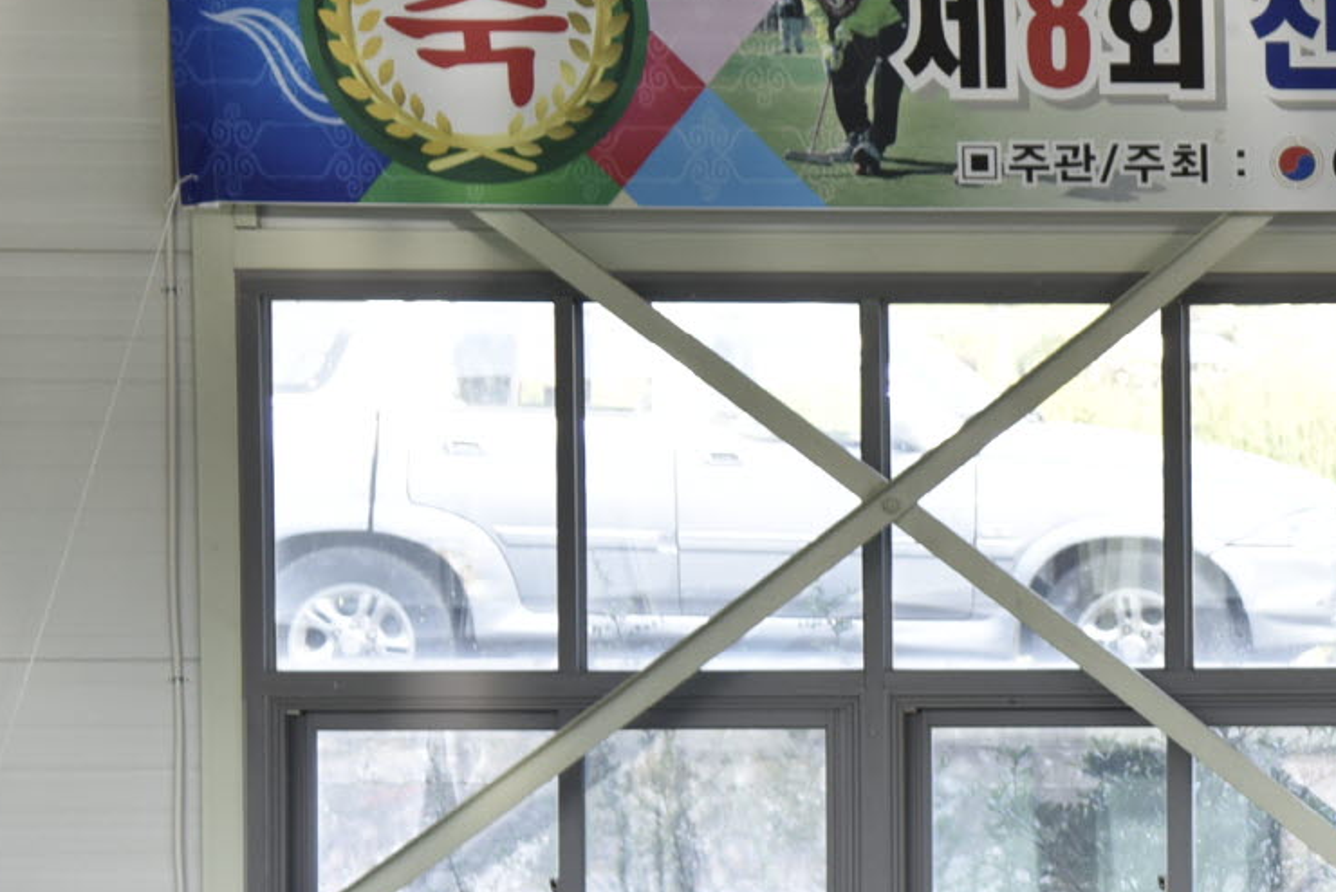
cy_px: 797
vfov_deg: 6.8
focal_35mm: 201
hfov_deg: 9.9
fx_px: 7462
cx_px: 2139
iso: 320
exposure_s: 1/125
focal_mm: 62
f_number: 4.5
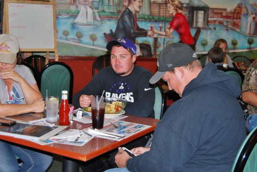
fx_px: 400
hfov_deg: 35.5
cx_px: 108
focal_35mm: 56
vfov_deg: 24.2
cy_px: 76
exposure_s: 1/60
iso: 200
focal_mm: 30
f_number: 4.2
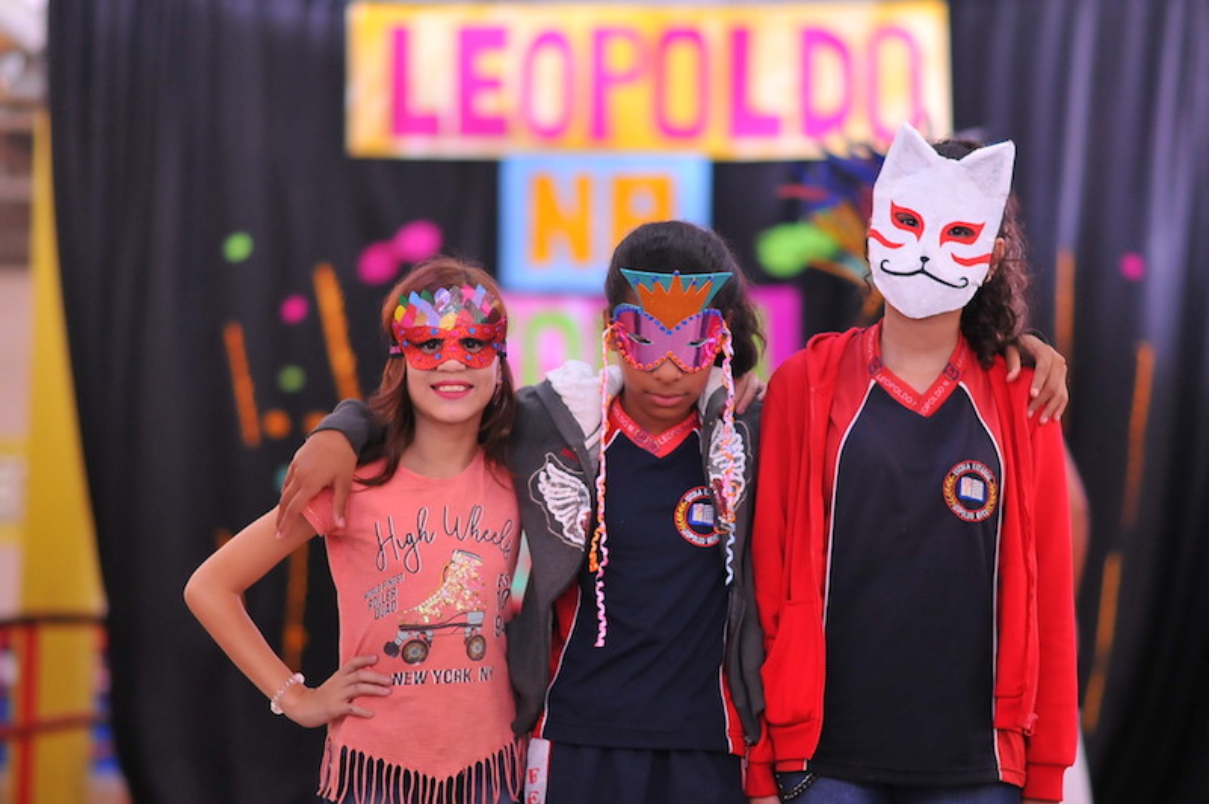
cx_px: 604
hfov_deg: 16.1
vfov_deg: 10.7
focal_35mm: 128
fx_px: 4278
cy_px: 402
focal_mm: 85
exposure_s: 1/125
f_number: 1.8
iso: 1000
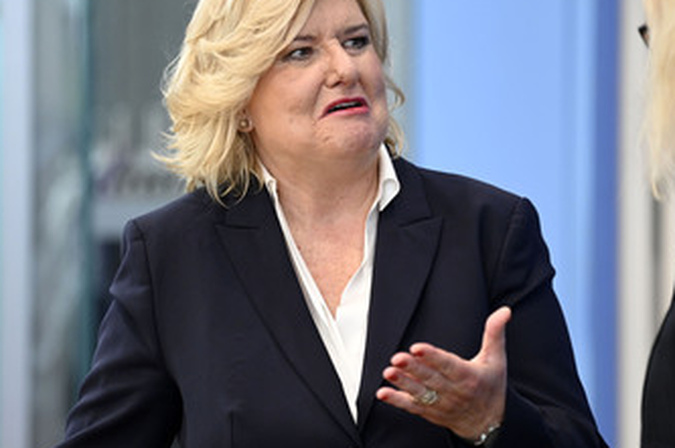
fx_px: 5074
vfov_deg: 5.1
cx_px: 348
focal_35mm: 271
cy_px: 209
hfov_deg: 7.6
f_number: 2.8
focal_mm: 200
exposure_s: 1/800
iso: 2000
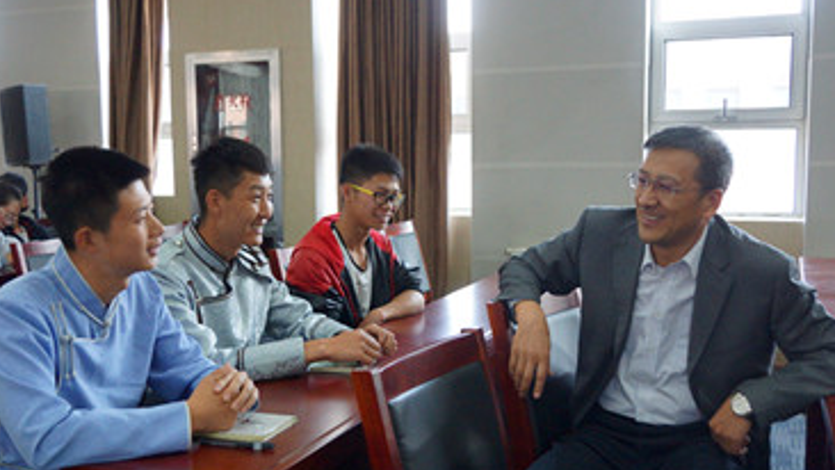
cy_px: 245
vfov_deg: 29.0
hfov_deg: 49.4
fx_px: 908
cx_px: 405
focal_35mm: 41
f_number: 4
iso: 1600
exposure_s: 1/160
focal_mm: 22
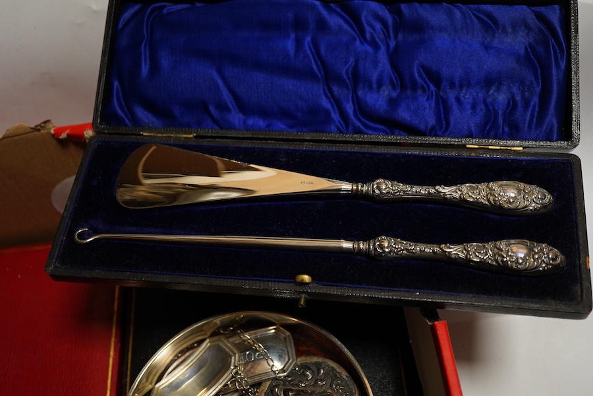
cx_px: 296
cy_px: 198
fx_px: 741
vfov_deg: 29.9
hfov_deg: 43.6
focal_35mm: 45
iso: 1250
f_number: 3.5
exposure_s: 1/125
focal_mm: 30
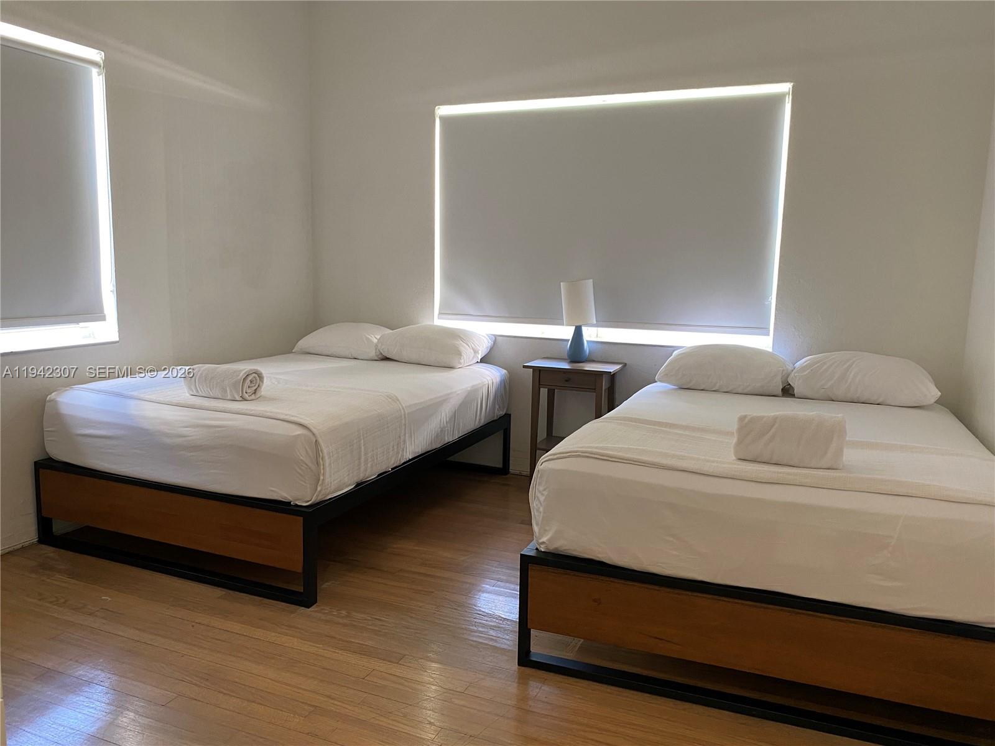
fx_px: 747
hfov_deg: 67.3
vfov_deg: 53.1
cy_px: 373
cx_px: 498
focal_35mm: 26
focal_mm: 4.25
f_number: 1.8
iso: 160
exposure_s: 1/60
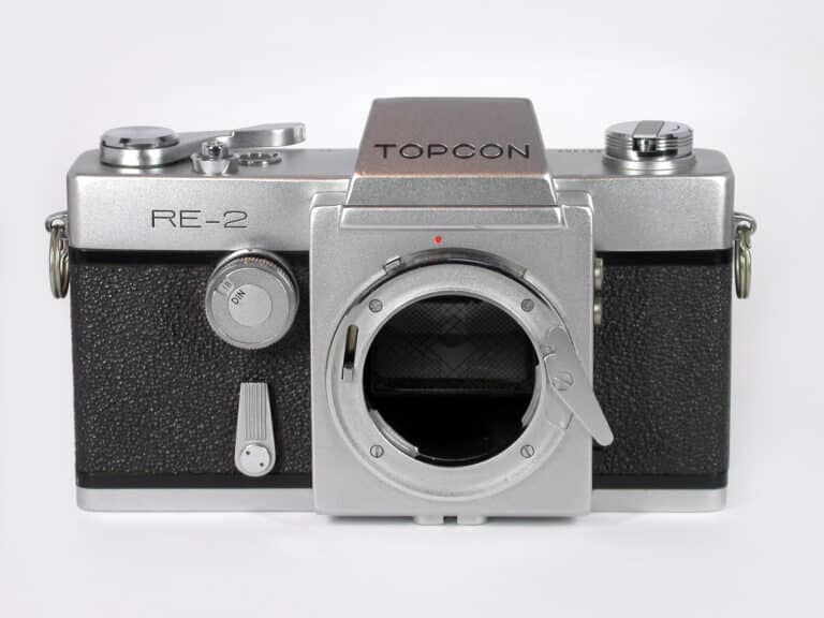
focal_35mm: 120
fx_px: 2856
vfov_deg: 12.3
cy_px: 309
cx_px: 412
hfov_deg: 16.4
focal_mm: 24.9
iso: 100
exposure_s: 1/50
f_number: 4.4
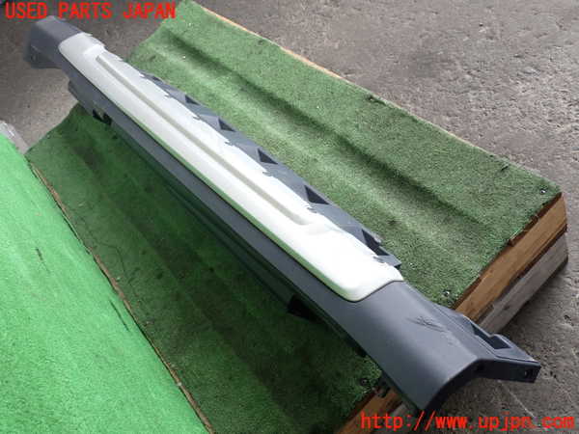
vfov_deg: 39.7
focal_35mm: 36
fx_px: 602
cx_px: 290
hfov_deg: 51.4
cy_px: 217
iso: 400
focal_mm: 6.37
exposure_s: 1/125
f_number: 2.5
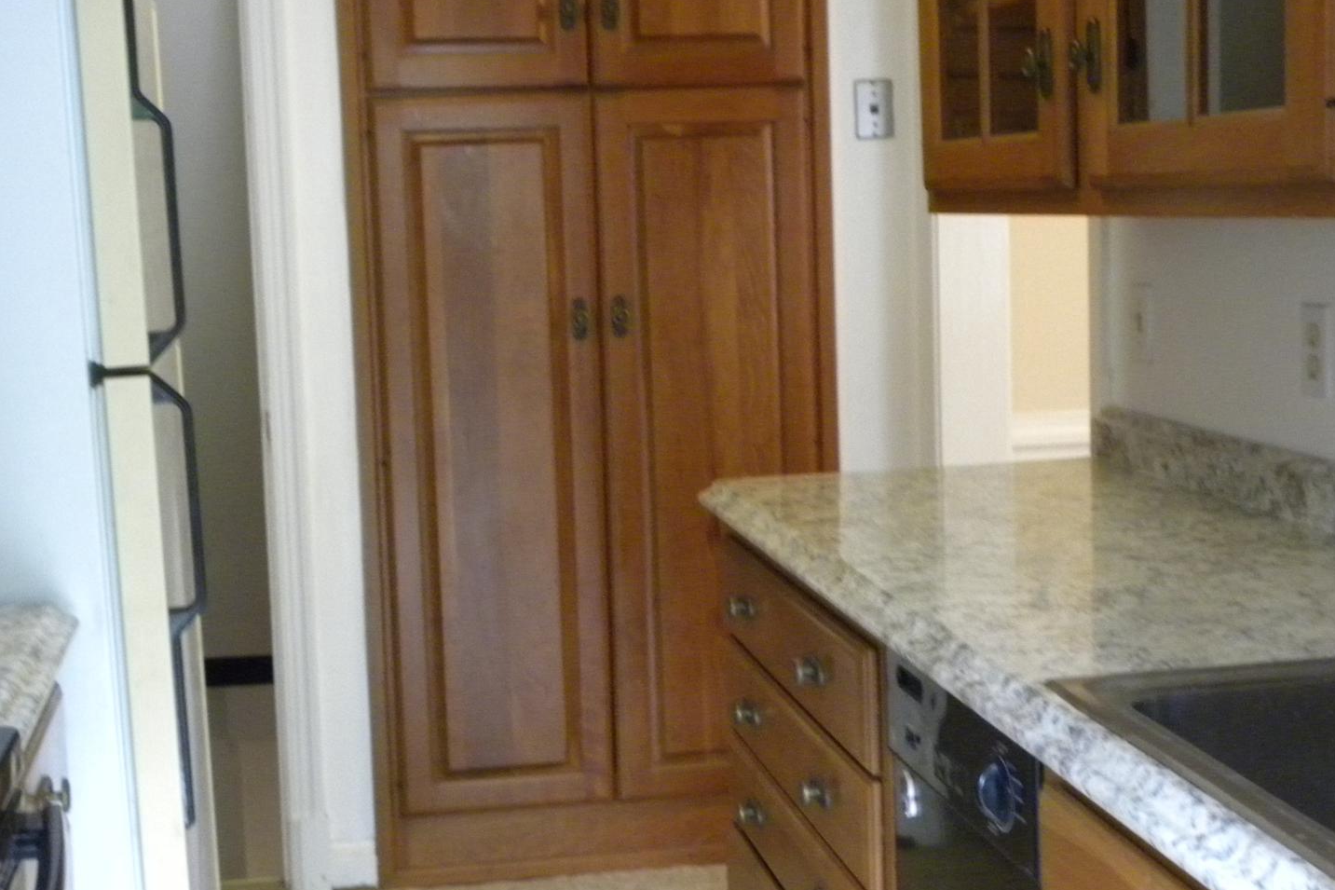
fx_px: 2039
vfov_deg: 24.6
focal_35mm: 55
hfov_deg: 36.2
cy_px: 412
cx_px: 655
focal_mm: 6.6
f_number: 3.2
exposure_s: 1/43
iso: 400
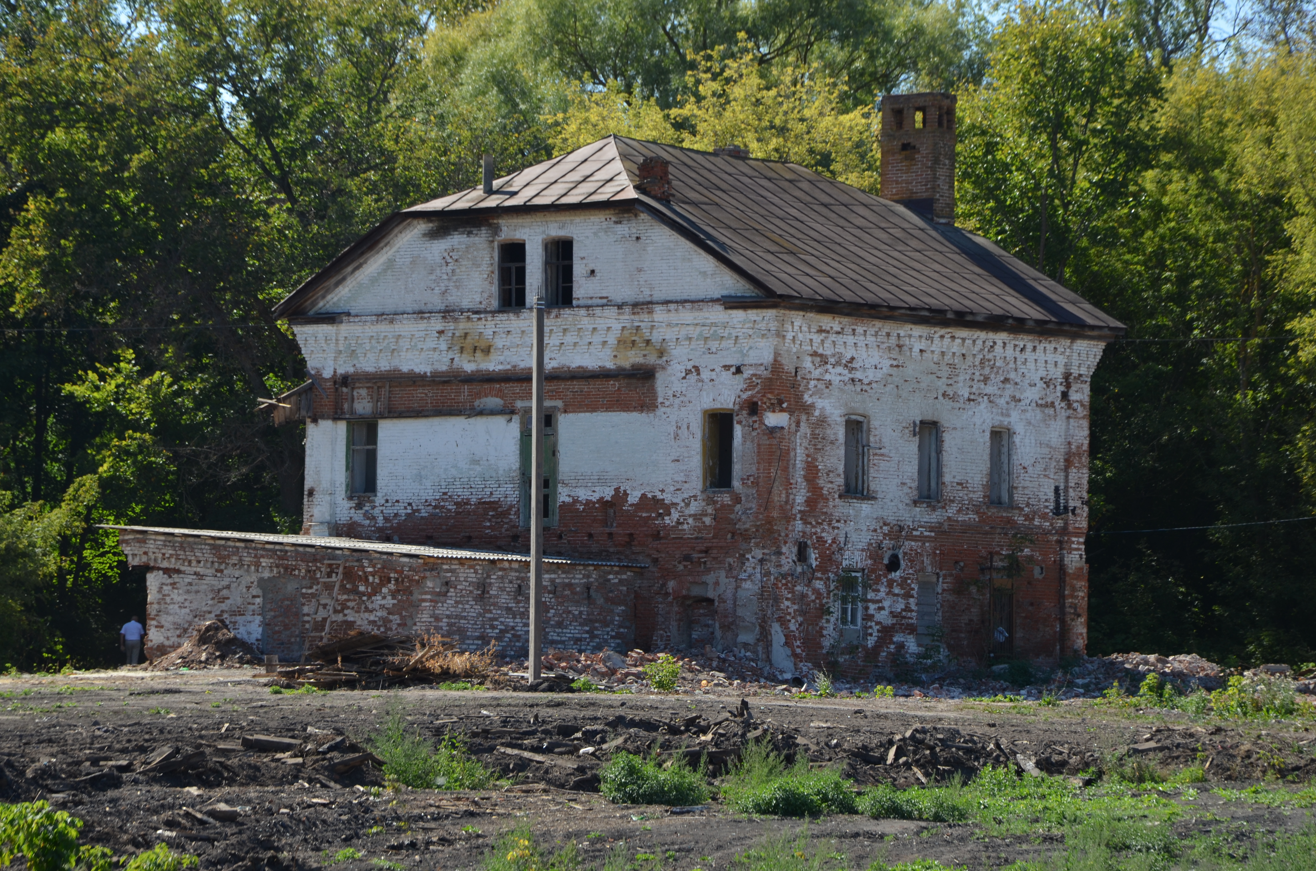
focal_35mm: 158
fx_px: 5746
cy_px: 436
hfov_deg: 13.1
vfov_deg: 8.7
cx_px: 658
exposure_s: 1/250
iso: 180
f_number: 8
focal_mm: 105
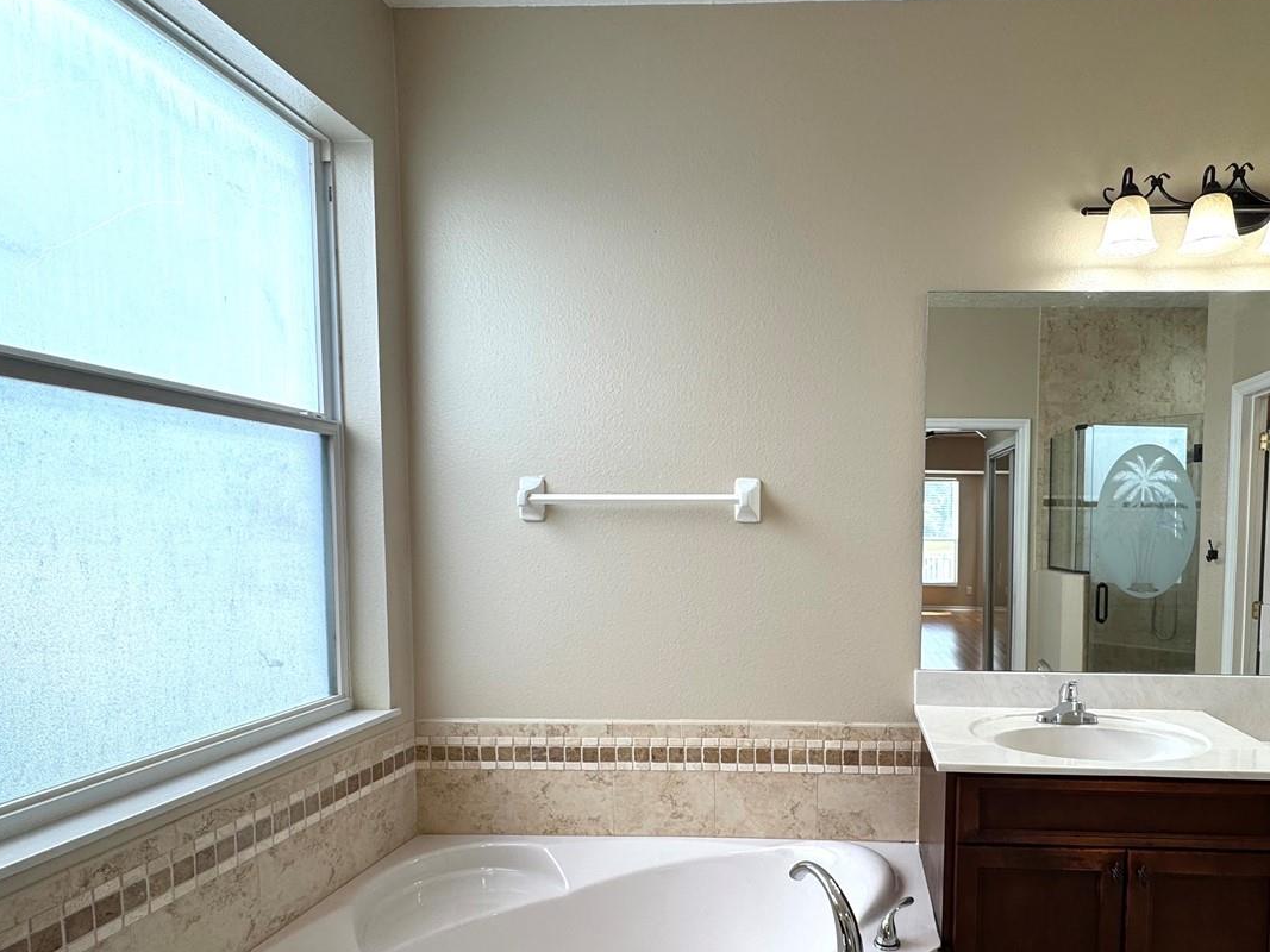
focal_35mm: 21
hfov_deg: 77.2
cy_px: 582
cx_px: 813
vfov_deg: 62.7
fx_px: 770
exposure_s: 1/120
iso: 50
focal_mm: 2.22
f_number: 2.2
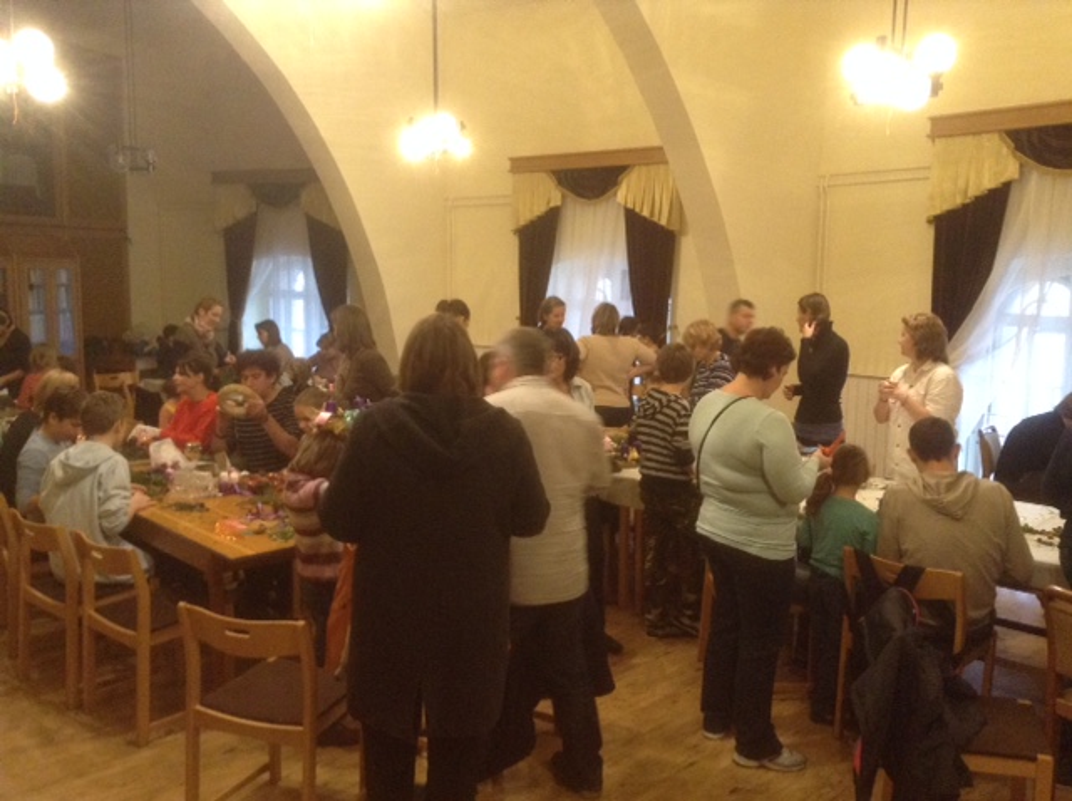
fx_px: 1020
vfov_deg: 42.8
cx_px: 536
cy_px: 400
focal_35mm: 33
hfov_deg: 55.4
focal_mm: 3.3
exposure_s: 1/20
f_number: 2.4
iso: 250
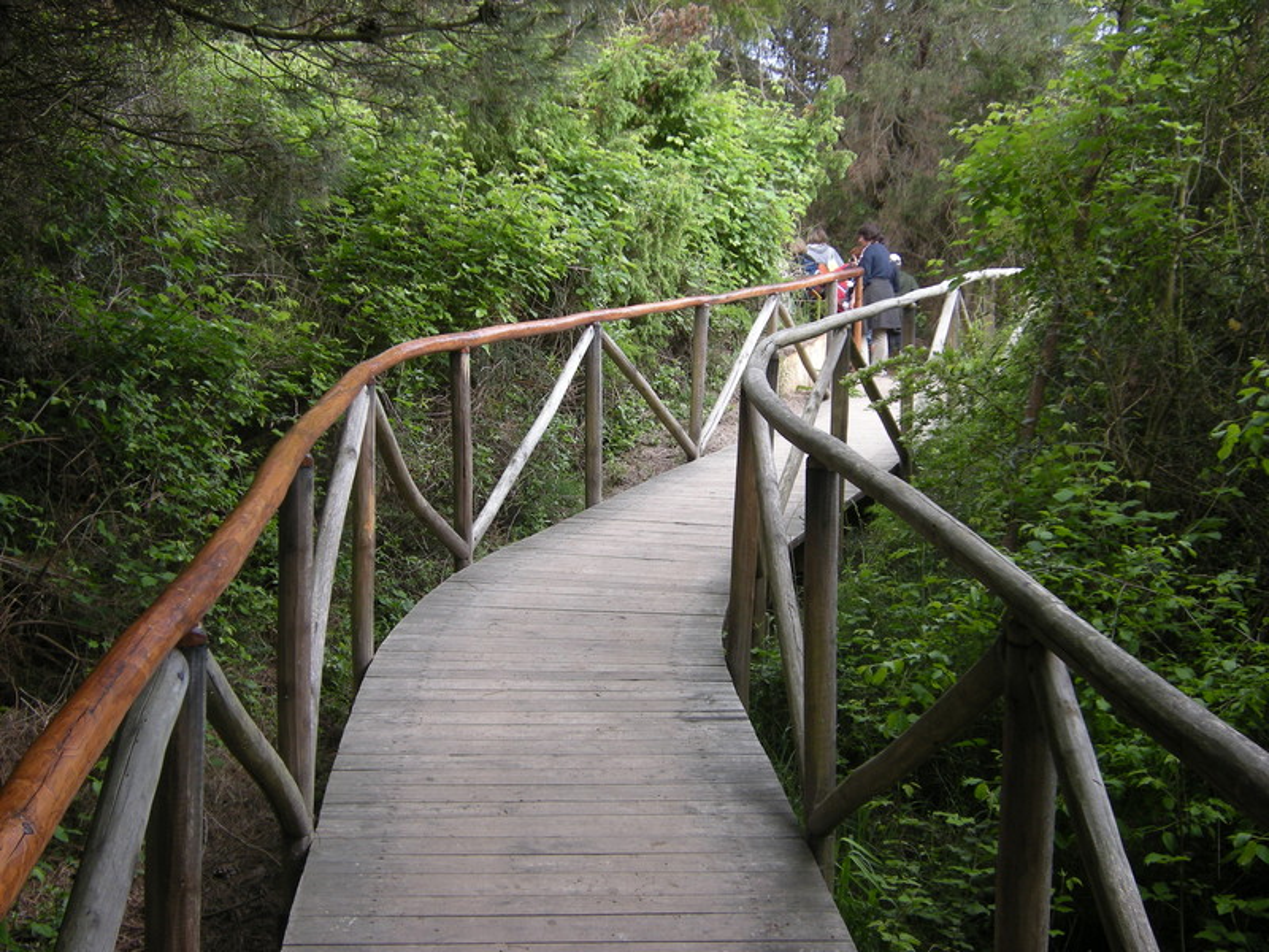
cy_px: 476
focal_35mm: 45
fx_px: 1650
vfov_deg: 32.2
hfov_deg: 42.1
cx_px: 634
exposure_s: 1/78.5
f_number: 3.5
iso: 64
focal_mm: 7.5
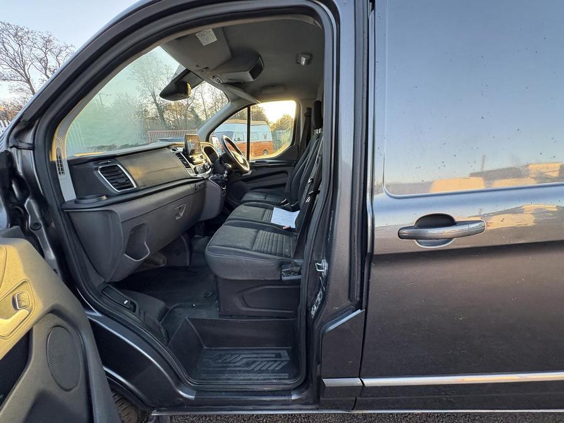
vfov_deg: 85.7
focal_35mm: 14
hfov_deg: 102.1
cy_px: 212
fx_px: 228
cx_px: 282
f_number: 2.2
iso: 250
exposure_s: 1/96
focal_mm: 2.22
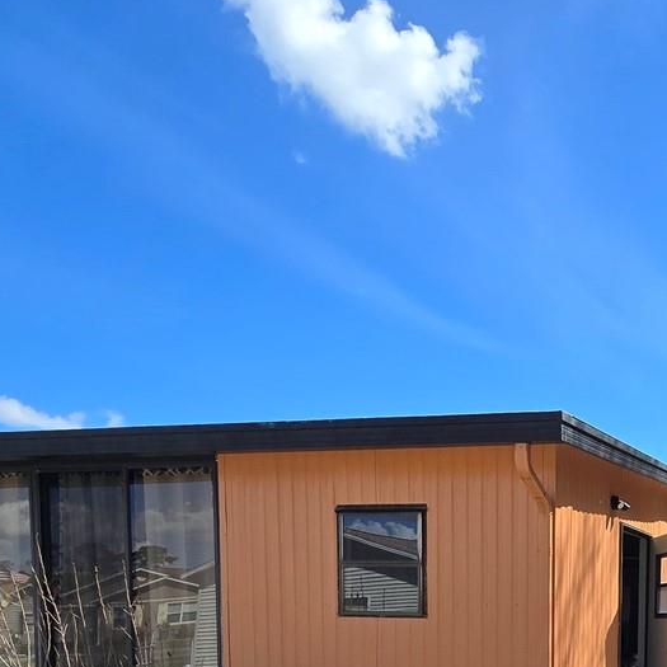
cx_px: 691
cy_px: 715
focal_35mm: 35
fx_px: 763
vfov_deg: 39.5
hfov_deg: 40.4
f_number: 2.2
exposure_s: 1/1819
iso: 50
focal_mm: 2.2
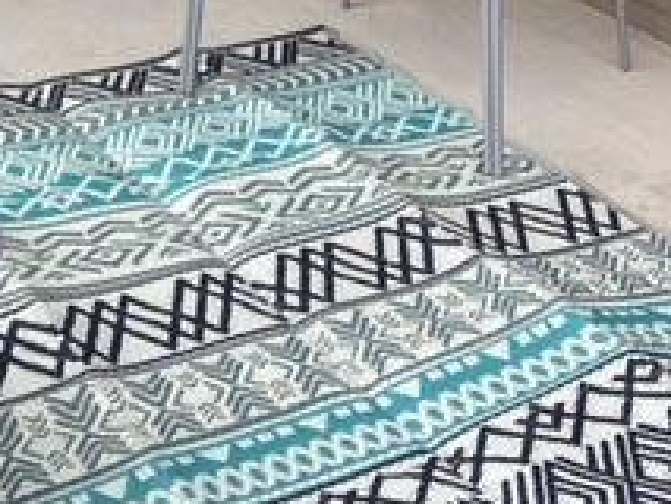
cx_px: 221
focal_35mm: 93
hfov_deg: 21.0
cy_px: -183
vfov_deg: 15.1
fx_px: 1804
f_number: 2.4
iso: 32
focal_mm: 3.3
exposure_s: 1/120
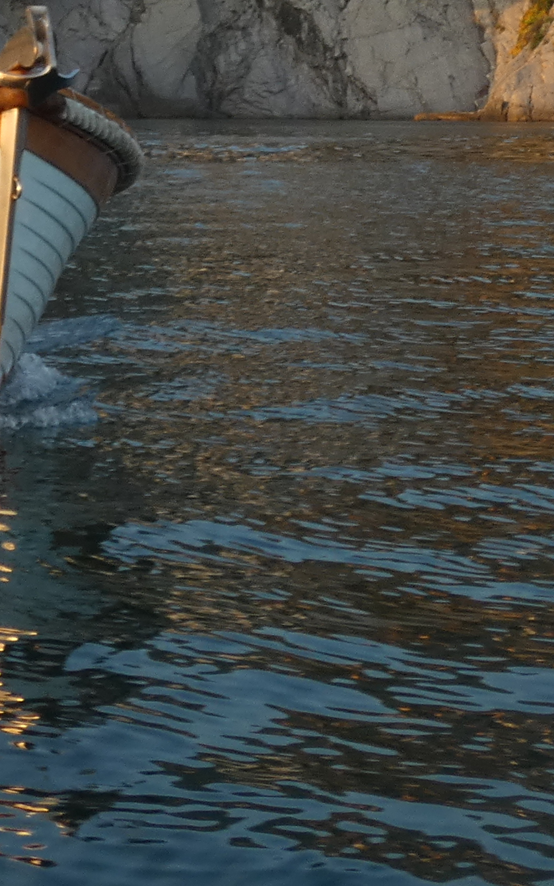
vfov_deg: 17.6
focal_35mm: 116
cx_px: 205
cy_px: 32
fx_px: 2802
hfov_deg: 11.3
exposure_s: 1/200
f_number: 3.5
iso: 80
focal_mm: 5.3
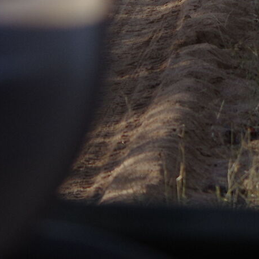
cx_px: 448
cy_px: -69
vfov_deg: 4.2
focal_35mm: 419
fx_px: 3547
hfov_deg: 4.1
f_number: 5.6
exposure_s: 1/2500
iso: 500
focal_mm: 62.5
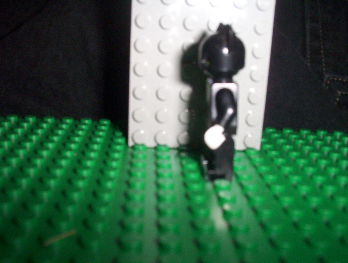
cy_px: 132
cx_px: 174
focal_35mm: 39
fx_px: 393
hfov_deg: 47.8
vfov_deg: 37.0
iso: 140
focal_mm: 6
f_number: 4.5
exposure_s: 1/30
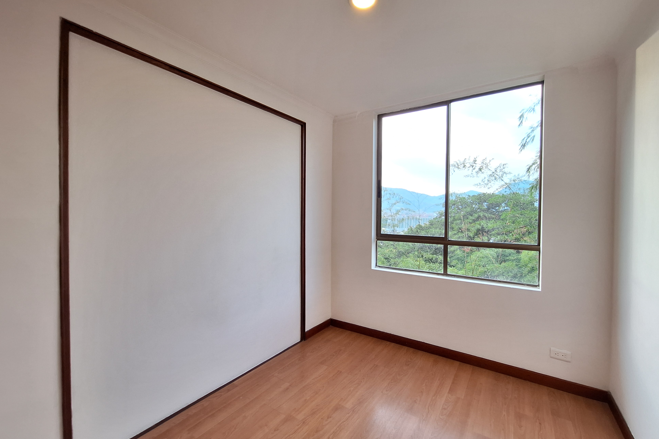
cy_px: 218
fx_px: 256
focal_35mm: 14
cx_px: 340
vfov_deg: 81.2
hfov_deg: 104.2
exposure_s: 1/50
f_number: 2.2
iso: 64
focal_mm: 1.74
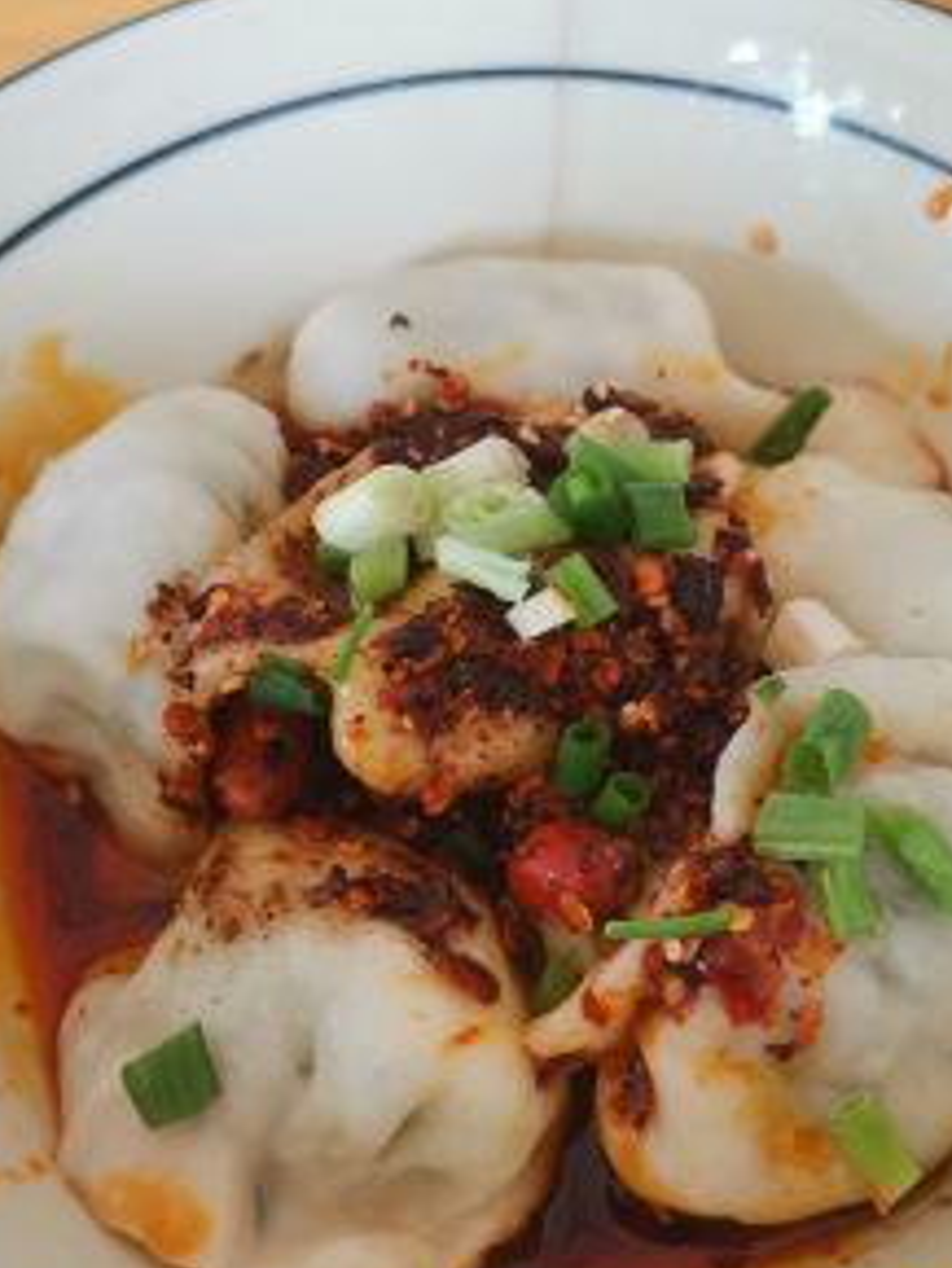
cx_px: 505
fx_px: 1319
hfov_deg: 39.7
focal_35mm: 36
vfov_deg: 51.3
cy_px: 658
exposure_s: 1/33.3
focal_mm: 5.5
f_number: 1.8
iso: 320
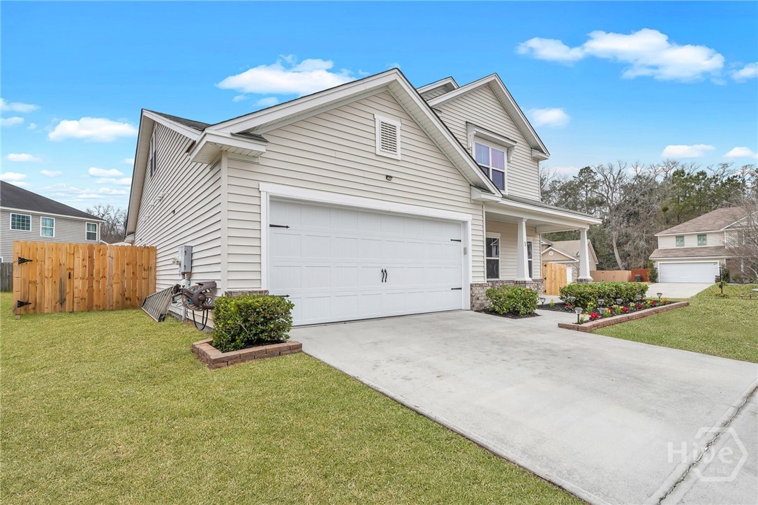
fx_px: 358
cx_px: 379
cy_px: 252
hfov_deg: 93.3
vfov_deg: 70.4
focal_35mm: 17
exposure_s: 1/250
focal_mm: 17
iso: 200
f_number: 10
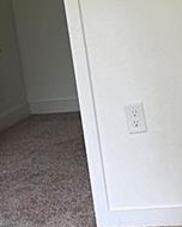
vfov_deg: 12.0
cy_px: 48
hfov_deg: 9.2
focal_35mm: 160
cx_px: 320
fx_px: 1077
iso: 200
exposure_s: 1/60
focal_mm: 5.7
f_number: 1.5
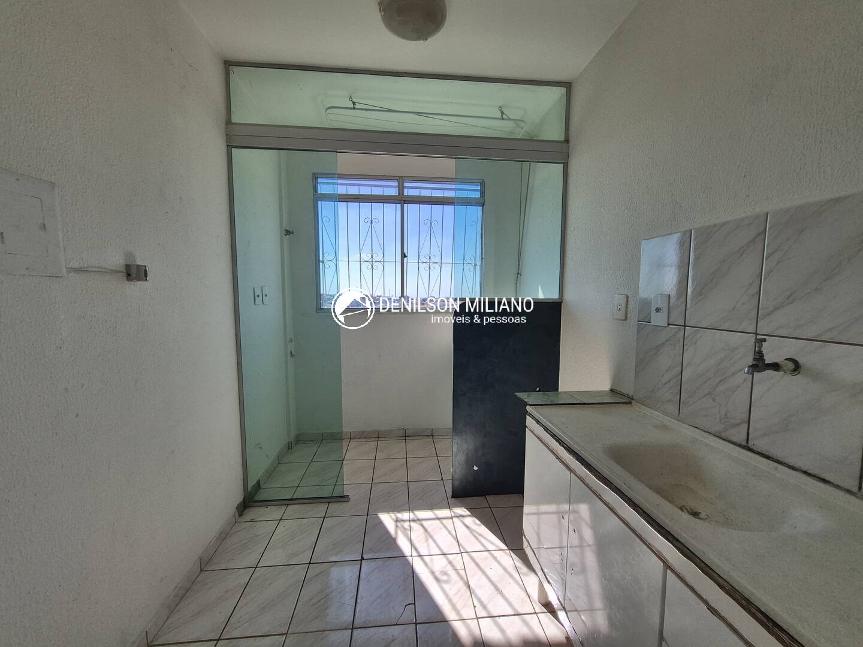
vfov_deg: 89.9
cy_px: 324
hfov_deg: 106.2
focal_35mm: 13
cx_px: 432
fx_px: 324
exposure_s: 1/1080
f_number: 2.2
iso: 50
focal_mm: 1.74
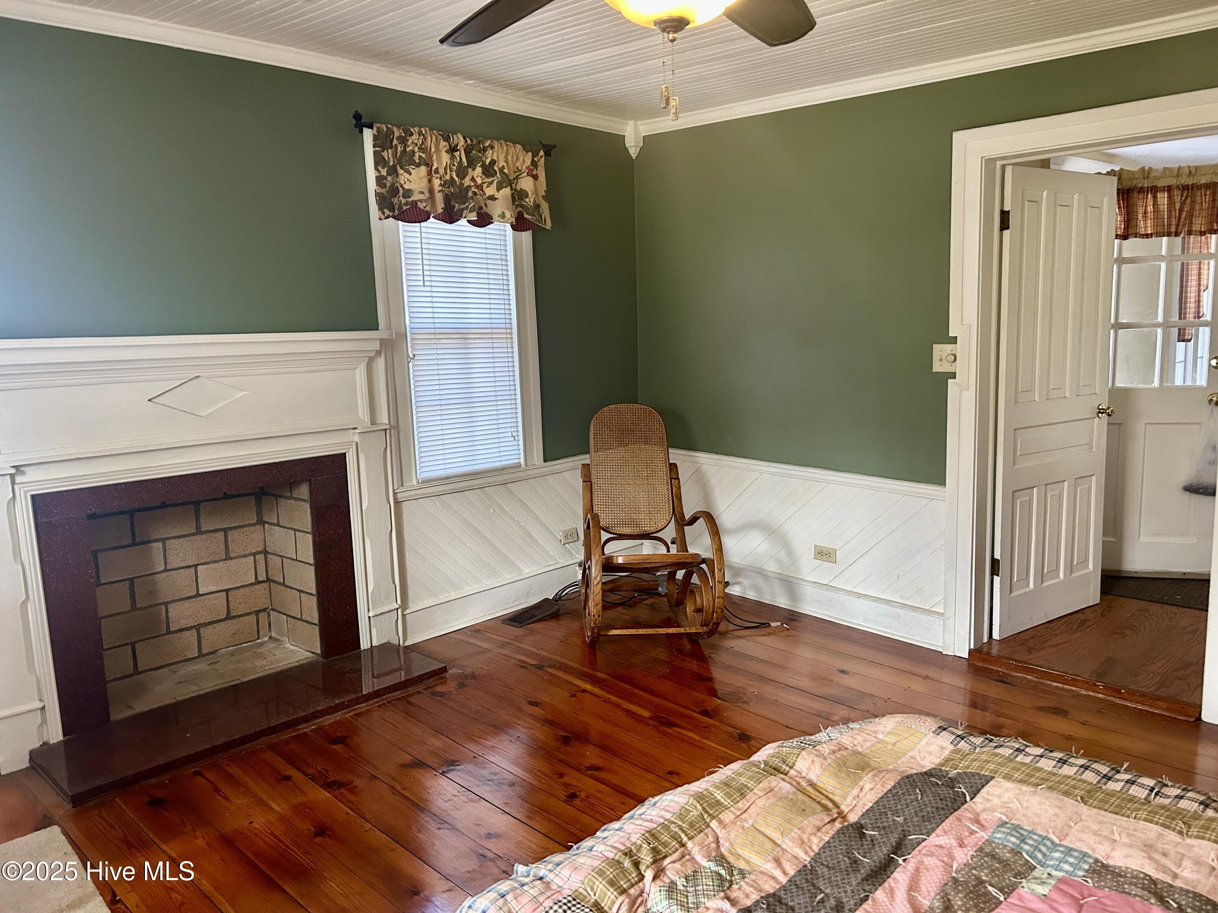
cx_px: 609
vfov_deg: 53.1
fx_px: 915
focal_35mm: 26
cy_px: 456
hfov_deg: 67.3
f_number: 1.5
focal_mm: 5.7
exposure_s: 1/60
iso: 320
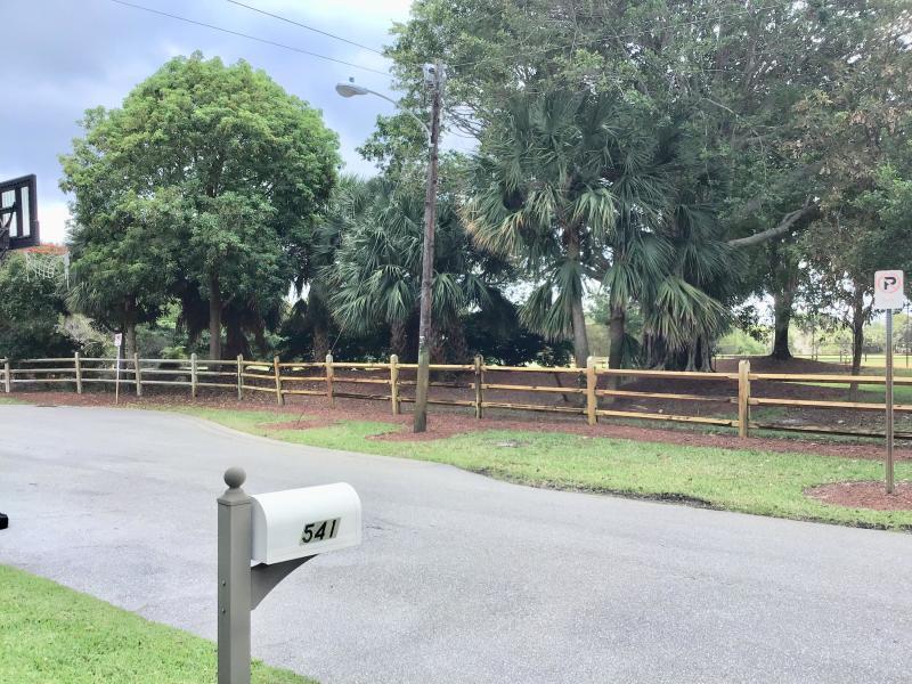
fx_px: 817
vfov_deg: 45.4
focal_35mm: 31
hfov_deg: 58.4
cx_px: 456
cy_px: 342
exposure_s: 1/463
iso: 25
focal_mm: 3.3
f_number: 2.4
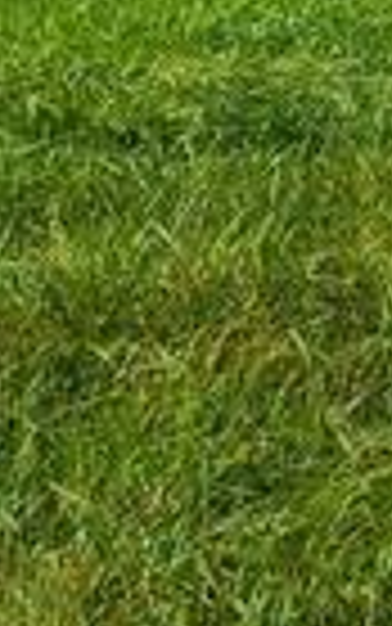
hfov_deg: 5.3
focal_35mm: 203
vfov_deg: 10.0
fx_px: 3466
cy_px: -329
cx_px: 1798
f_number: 1.8
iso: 40
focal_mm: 5.4
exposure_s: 1/3483
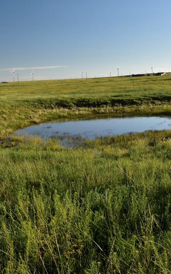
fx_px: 336
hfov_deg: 28.1
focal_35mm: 45
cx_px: 132
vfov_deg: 44.3
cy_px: 127
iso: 400
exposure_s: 1/320
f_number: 10
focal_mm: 18
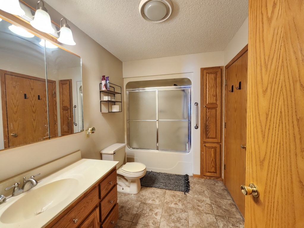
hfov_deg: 106.2
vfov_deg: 89.9
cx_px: 152
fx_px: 114
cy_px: 114
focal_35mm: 13
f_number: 2.2
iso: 320
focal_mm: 2.2
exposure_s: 1/30
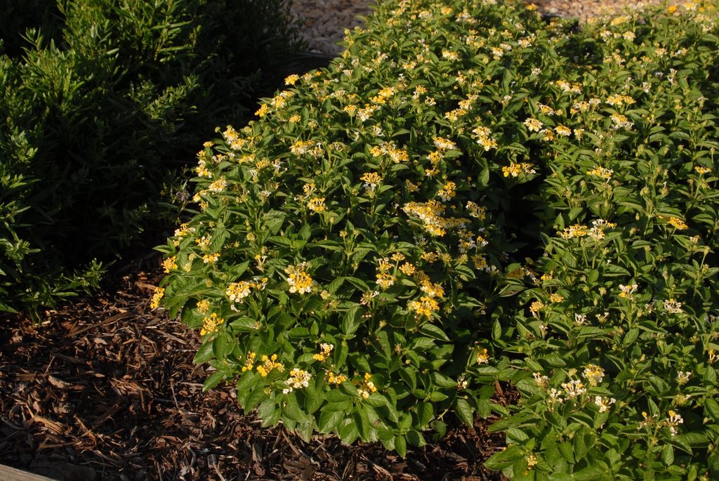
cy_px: 240
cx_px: 360
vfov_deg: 29.9
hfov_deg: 43.6
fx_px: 900
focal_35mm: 45
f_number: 9
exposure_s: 1/320
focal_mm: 30
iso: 400
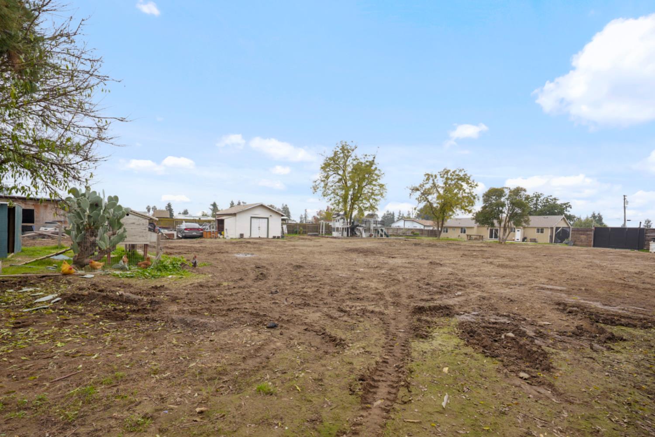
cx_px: 328
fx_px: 291
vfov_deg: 73.8
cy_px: 218
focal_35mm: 16
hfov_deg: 96.7
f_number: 8
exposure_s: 1/30
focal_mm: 16
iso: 200
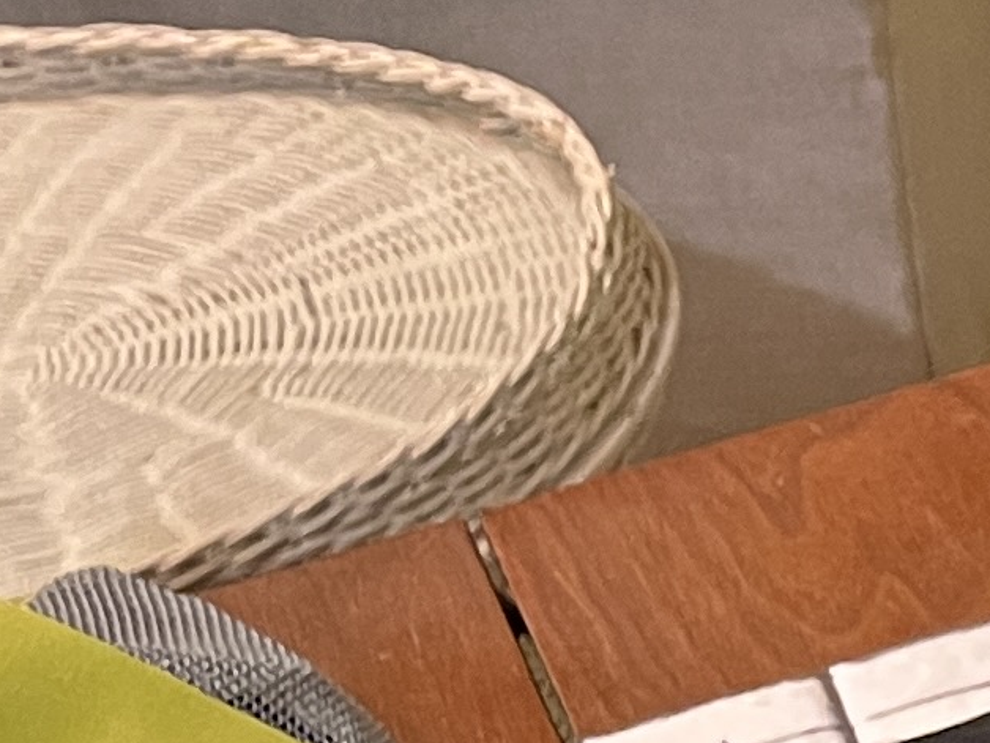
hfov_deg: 9.4
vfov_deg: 8.3
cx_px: 2943
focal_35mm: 167
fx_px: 4776
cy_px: 1694
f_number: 1.6
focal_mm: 5.1
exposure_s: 1/60
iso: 320
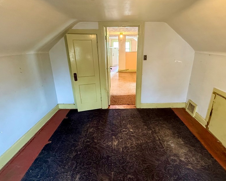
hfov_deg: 86.1
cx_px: 124
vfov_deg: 73.8
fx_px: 120
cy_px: 87
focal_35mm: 18
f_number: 2.2
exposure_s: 1/60
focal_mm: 2.22
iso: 640
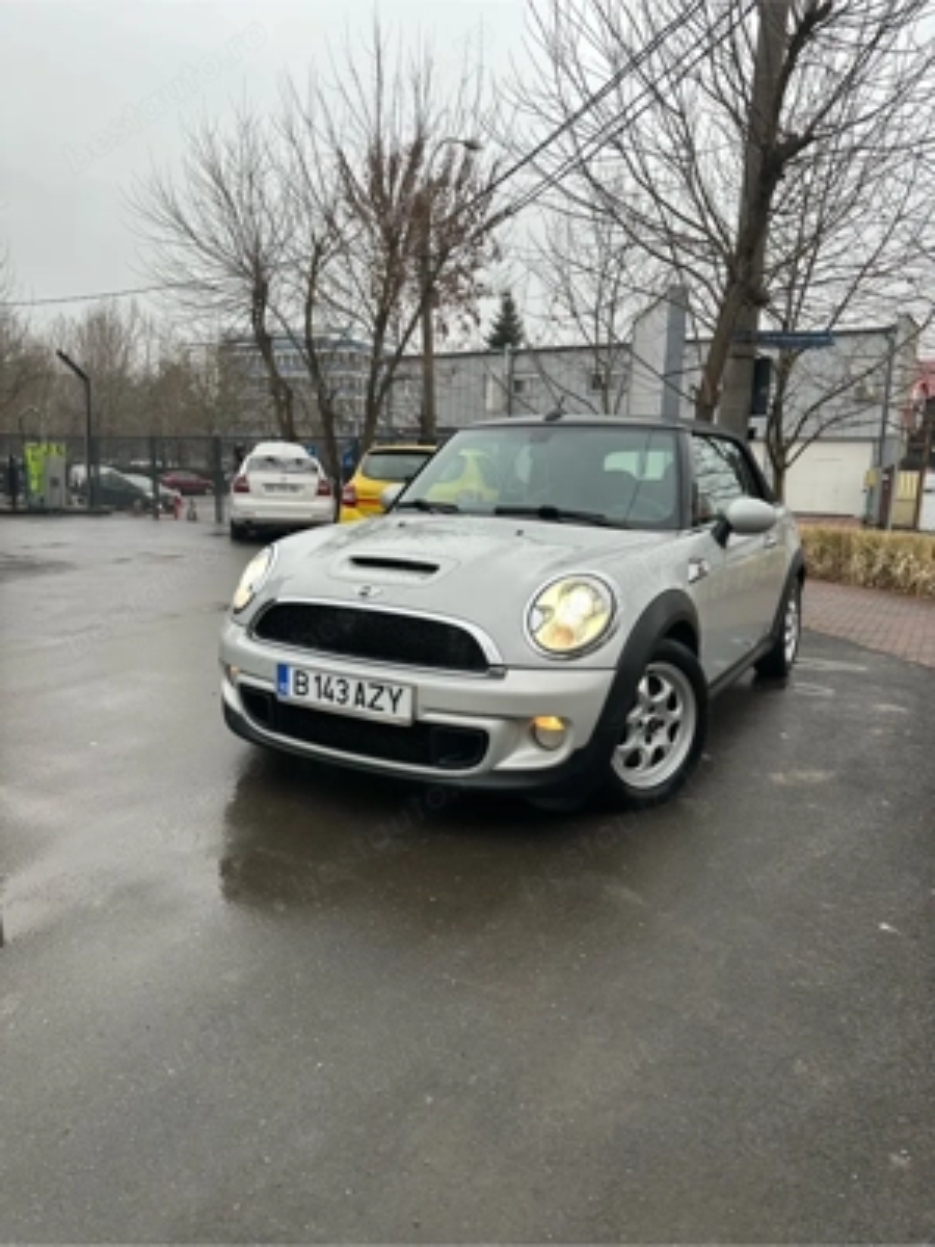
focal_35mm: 24
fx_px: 864
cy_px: 624
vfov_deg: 71.6
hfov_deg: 56.8
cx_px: 468
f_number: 1.78
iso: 64
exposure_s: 1/177
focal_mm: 6.86
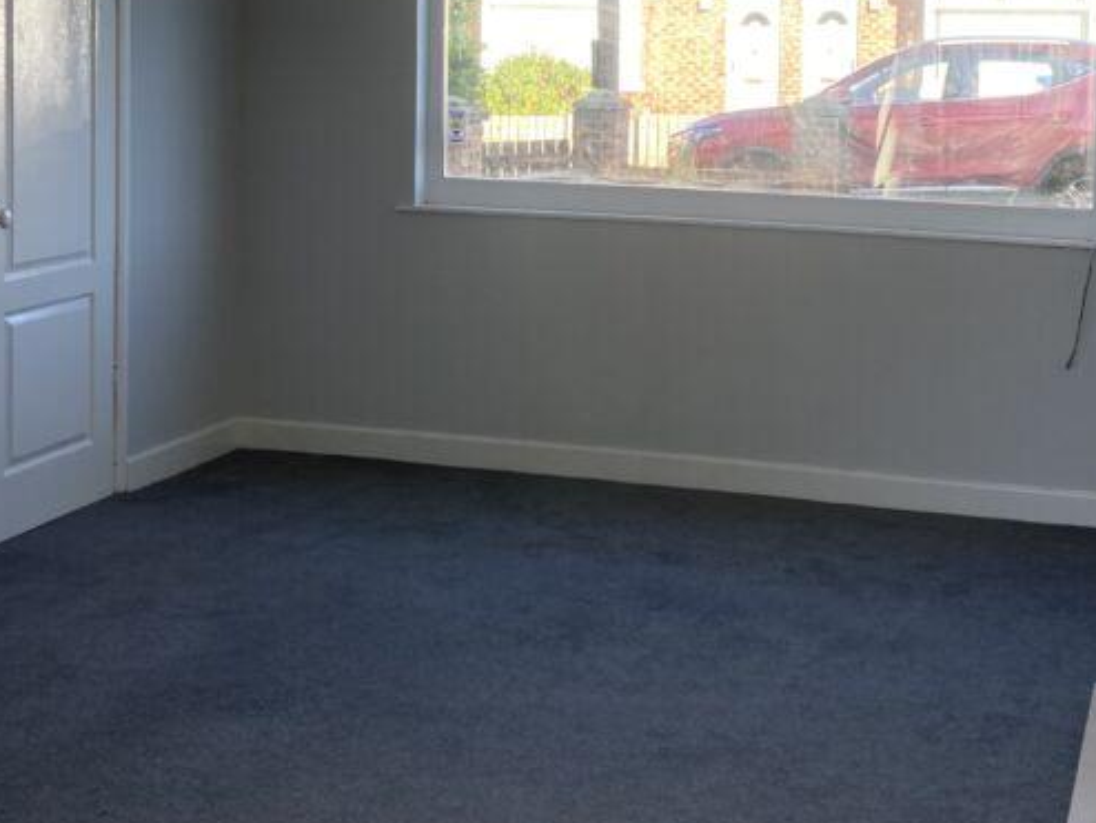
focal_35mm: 58
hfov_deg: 33.2
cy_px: 146
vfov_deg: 24.8
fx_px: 1837
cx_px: 626
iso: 32
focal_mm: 3.99
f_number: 1.8
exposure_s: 1/121
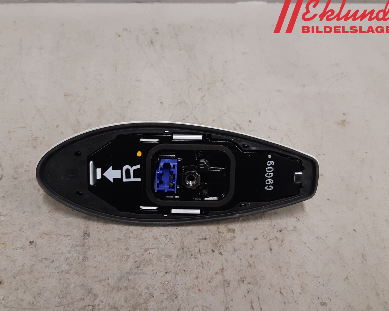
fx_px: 322
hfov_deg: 62.2
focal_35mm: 28
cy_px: 158
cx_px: 188
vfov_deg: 51.5
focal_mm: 3.93
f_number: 1.7
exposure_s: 1/50
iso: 160
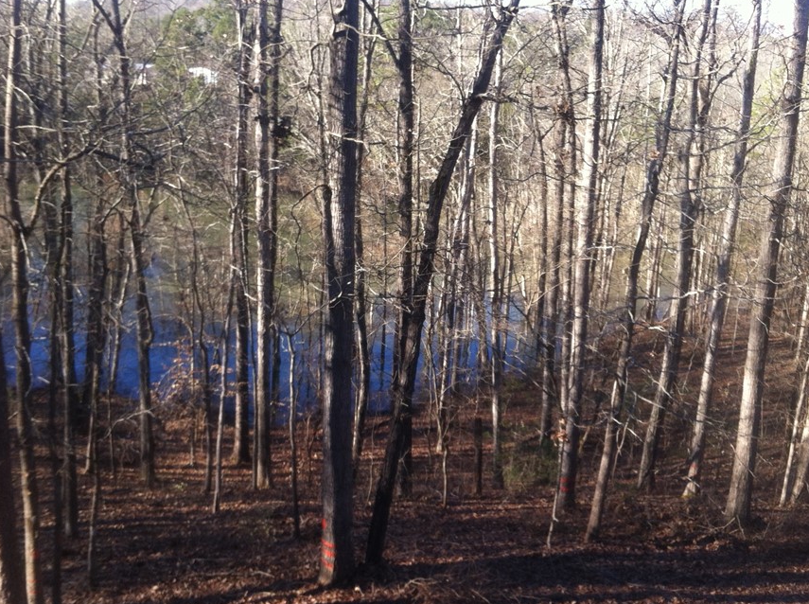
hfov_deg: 44.8
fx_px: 980
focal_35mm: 42
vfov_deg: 34.2
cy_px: 336
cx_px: 451
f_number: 2.8
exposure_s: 1/211
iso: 80
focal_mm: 3.85
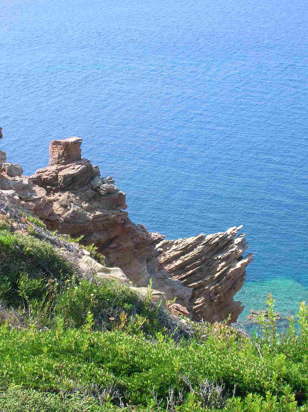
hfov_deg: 18.9
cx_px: 154
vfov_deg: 25.0
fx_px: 927
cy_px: 206
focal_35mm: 78
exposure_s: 1/70.4
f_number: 6.9
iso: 50
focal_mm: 13
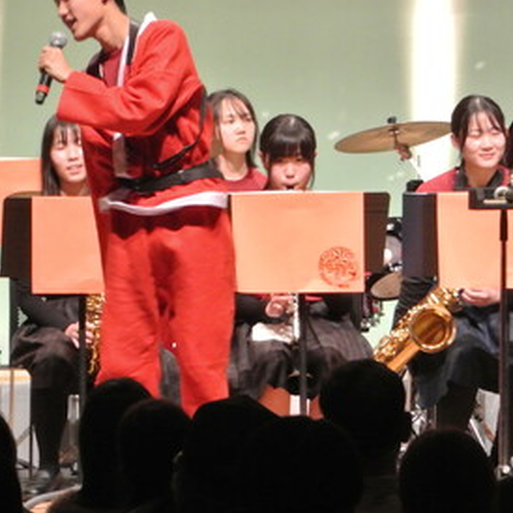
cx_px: 109
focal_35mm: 376
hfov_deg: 4.7
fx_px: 6304
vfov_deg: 4.7
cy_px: 184
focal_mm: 70
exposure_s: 1/20
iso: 1600
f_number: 8
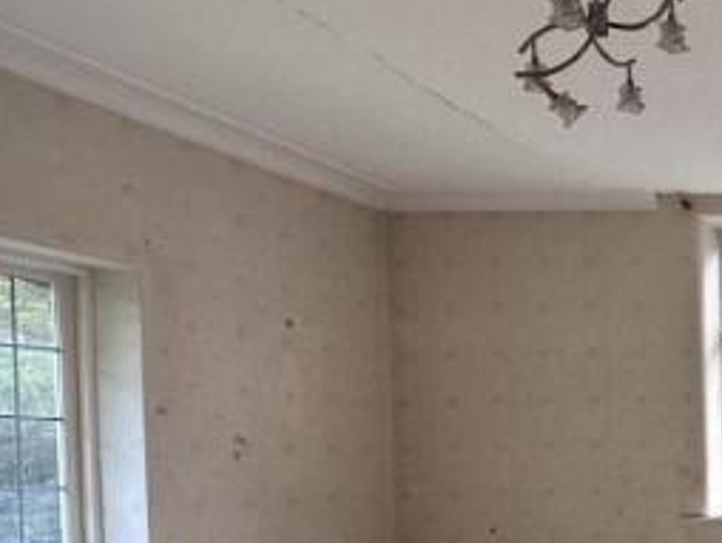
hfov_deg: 27.6
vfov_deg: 29.7
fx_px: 981
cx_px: 1084
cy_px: 483
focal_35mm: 47
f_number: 2.2
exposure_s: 1/99
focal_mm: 2.22
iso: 64
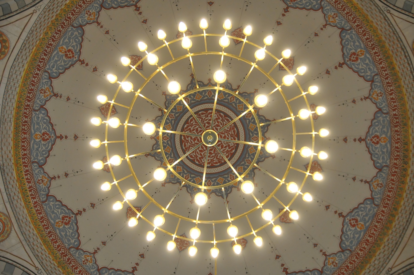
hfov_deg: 67.5
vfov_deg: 47.8
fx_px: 310
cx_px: 207
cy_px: 138
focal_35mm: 27
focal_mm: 18
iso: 800
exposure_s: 1/100
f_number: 3.5
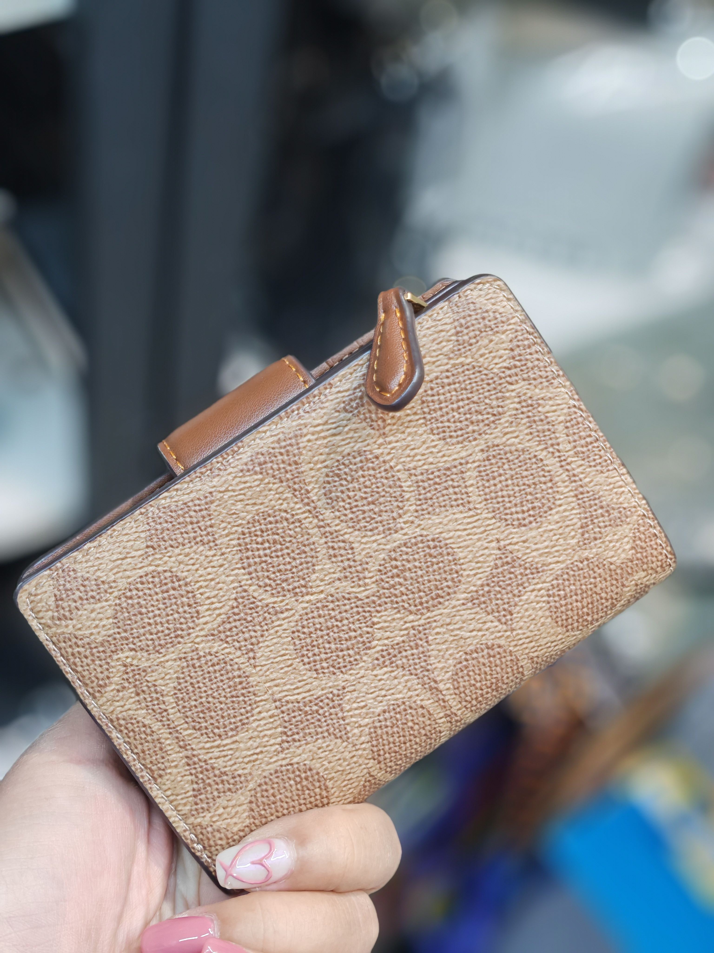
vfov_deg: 38.2
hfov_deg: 29.1
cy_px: 476
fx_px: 1375
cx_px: 357
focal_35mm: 50
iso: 200
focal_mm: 5.3
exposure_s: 1/110
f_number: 2.4
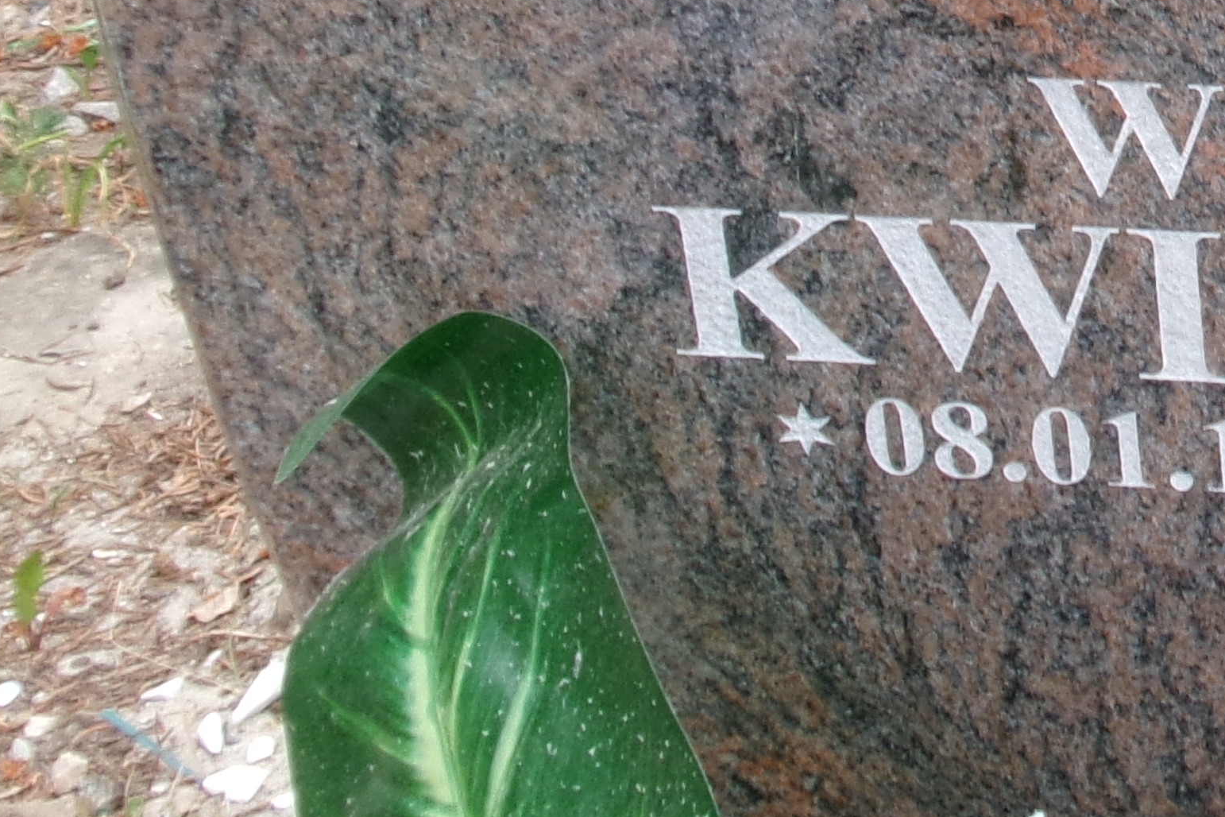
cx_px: 1567
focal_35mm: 87
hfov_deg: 21.3
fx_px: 2960
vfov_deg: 14.9
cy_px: -298
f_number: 3.9
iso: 100
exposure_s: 1/75
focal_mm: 5.1
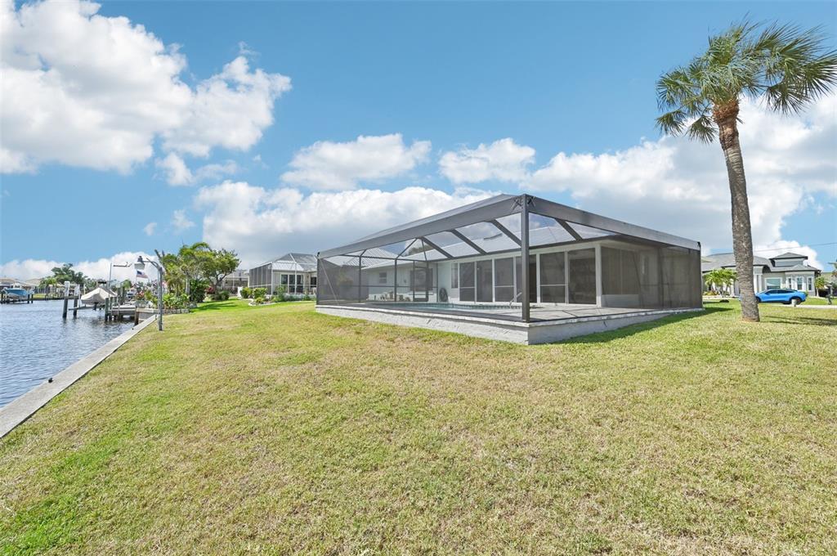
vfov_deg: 81.1
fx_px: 325
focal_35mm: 14
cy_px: 278
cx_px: 418
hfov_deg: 104.3
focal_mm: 14
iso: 400
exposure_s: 1/2000
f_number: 8
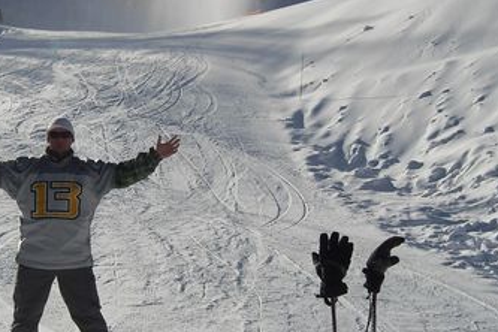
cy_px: 141
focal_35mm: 70
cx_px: 220
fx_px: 968
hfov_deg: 28.8
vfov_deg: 19.4
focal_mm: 6.3
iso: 80
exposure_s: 1/500
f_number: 8.2
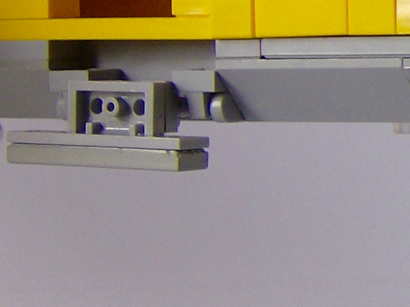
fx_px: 1670
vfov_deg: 10.4
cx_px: 713
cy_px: -25
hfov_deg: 12.8
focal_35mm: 141
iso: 100
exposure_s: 1/58
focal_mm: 6.4
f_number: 2.9
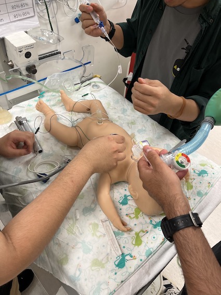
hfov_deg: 53.0
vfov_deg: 67.3
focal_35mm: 26
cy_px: 148
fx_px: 221
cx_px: 110
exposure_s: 1/120
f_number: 1.6
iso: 125
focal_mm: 5.1
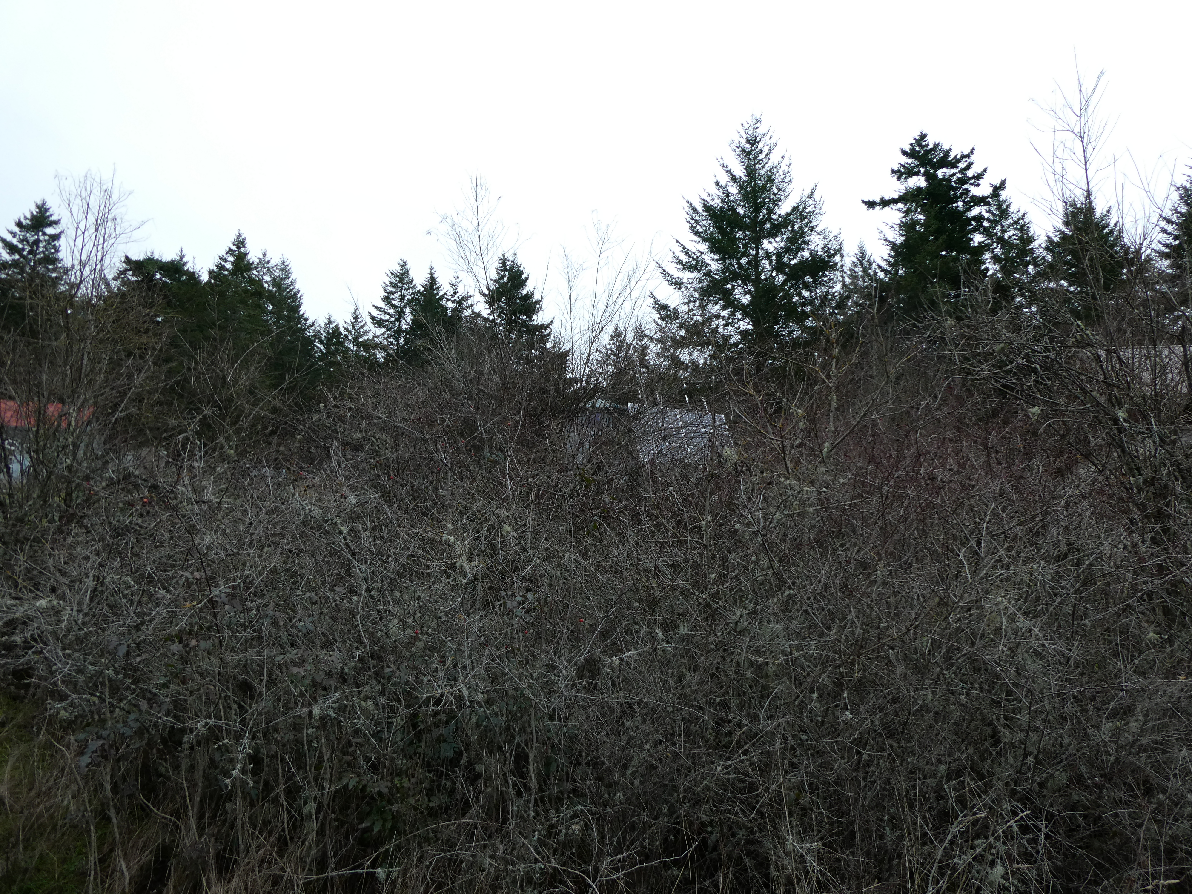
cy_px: 447
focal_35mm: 24
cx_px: 596
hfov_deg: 71.6
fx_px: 826
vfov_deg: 56.8
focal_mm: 4.3
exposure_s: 1/100
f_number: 3.3
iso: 80
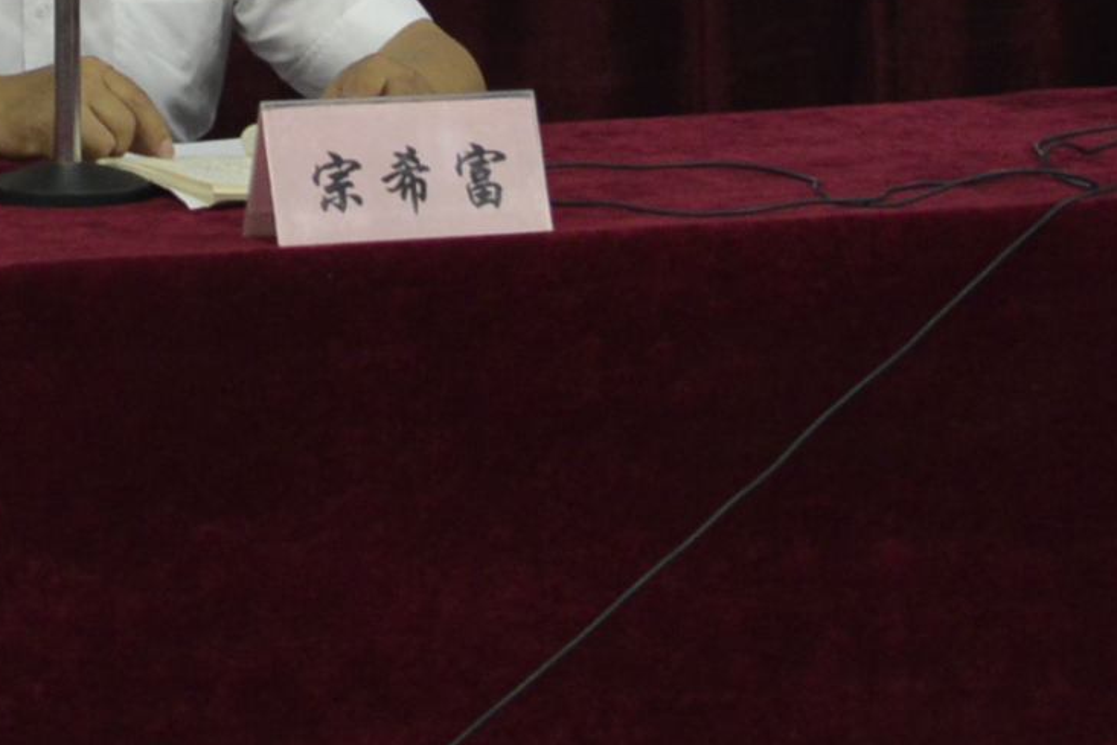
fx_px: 7479
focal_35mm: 241
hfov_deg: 8.5
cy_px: -612
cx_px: 2
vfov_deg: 5.6
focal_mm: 48
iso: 1600
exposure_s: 1/50
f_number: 4.2
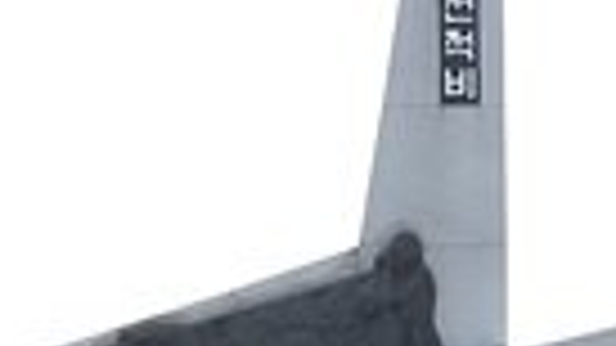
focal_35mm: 156
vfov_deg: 7.8
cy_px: 31
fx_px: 2548
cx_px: 463
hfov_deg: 13.7
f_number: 2.8
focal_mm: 34
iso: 100
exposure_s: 1/1000
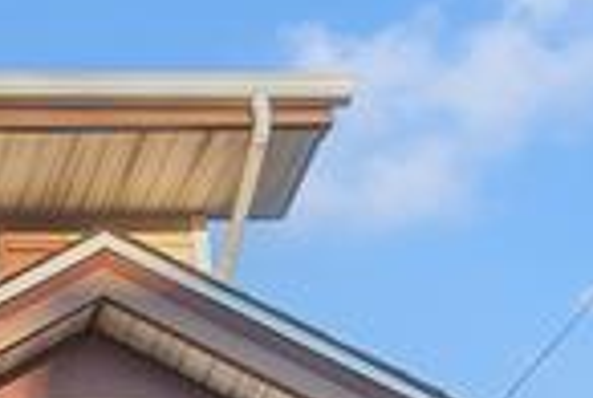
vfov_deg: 10.8
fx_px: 1849
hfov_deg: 15.6
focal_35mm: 112
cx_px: -471
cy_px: 887
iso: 100
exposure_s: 1/40
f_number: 8
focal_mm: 16
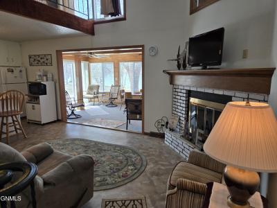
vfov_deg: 58.9
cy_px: 104
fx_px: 184
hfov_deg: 73.9
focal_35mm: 23
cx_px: 138
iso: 40
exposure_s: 1/120
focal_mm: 5.4
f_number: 1.8
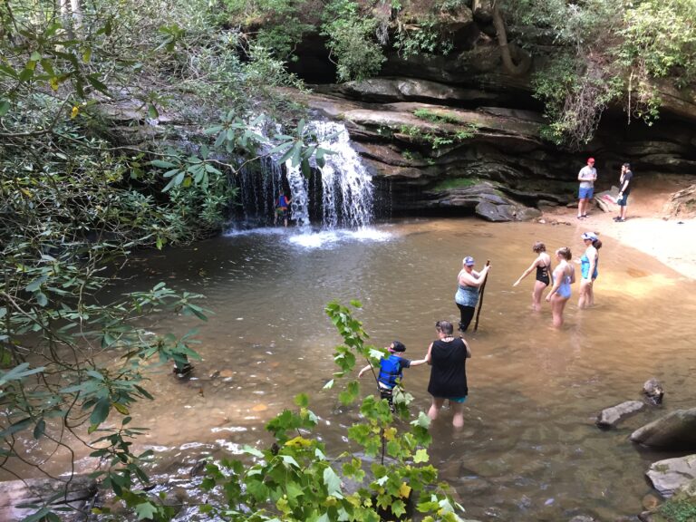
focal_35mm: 29
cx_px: 348
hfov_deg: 61.7
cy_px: 261
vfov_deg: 48.2
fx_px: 583
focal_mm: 4.15
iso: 40
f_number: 2.2
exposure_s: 1/30
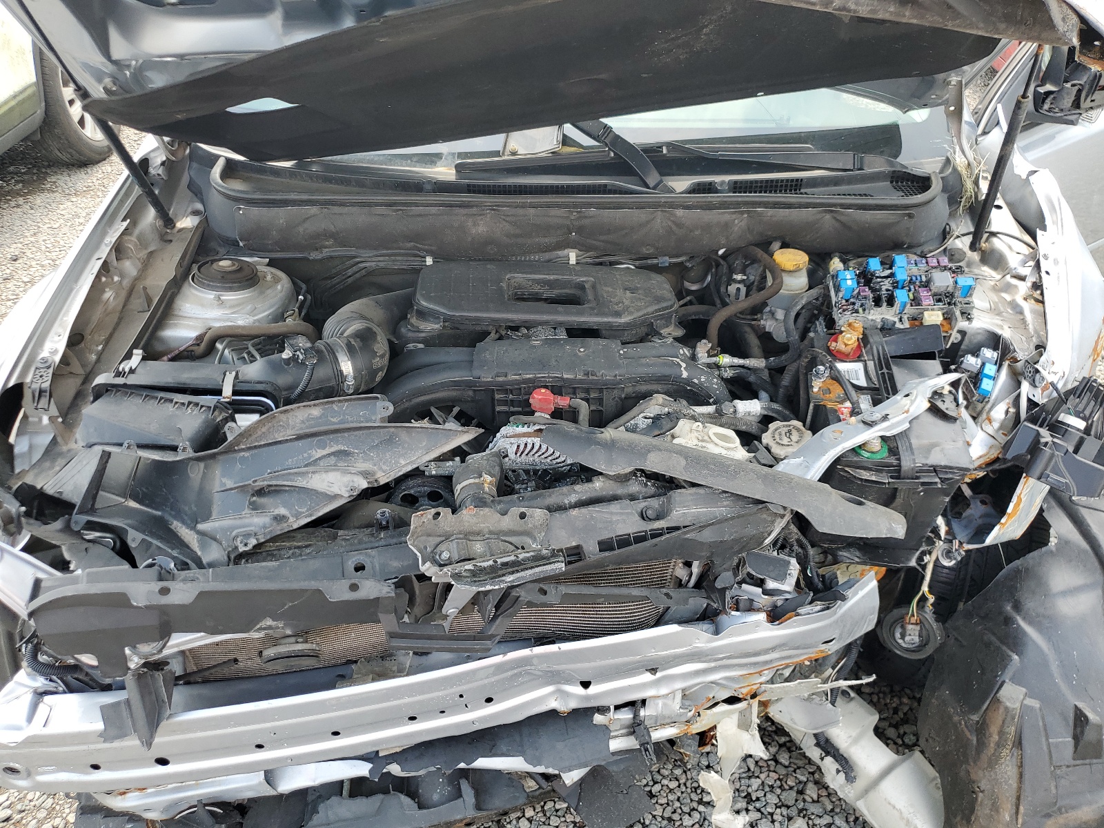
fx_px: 829
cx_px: 552
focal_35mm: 26
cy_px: 414
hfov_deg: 67.3
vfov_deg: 53.1
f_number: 1.5
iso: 50
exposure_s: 1/370
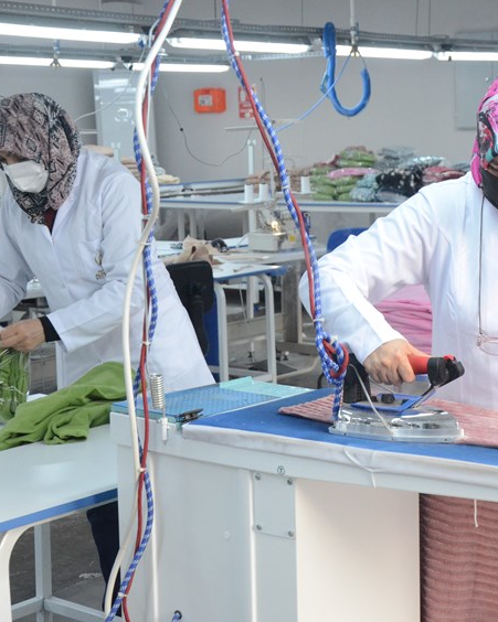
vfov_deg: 25.5
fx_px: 1377
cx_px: 356
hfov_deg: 20.4
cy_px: 310
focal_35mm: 75
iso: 2500
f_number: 4.5
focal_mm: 35
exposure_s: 1/160
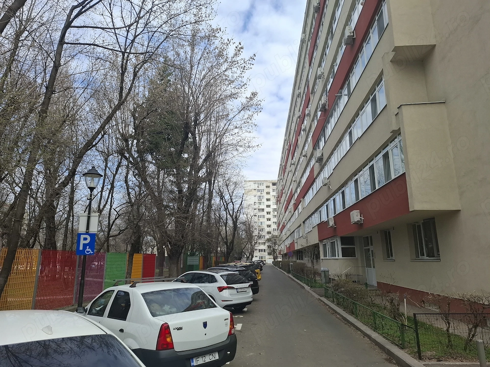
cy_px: 184
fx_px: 326
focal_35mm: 23
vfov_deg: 58.9
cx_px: 245
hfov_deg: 73.9
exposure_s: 1/1152
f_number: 1.8
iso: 50
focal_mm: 5.54
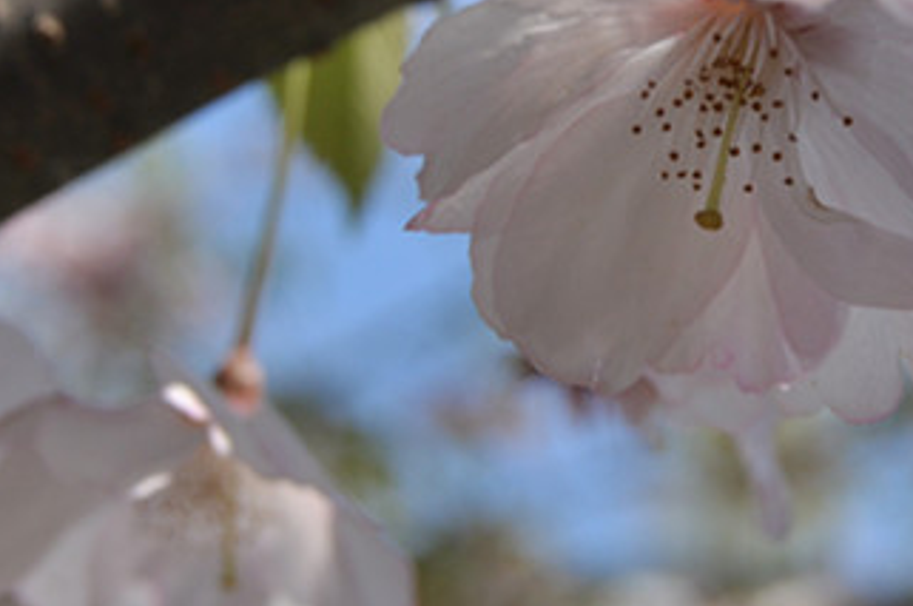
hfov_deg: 17.1
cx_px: 674
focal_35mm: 119
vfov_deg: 11.5
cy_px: 182
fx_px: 3013
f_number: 5.6
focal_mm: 30
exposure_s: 1/800
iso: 200
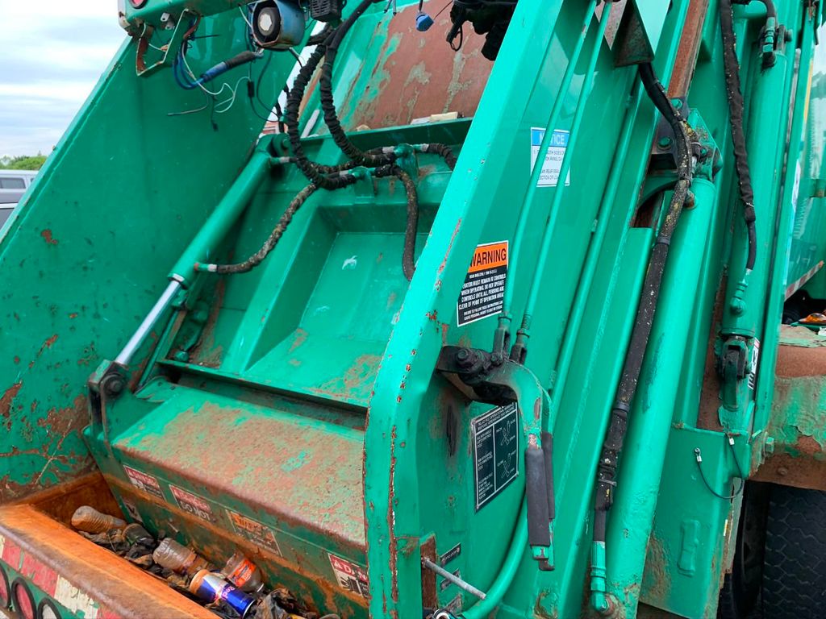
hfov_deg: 67.3
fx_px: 620
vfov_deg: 53.1
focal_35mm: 26
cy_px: 310
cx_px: 413
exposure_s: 1/337
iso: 25
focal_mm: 4.25
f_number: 1.8
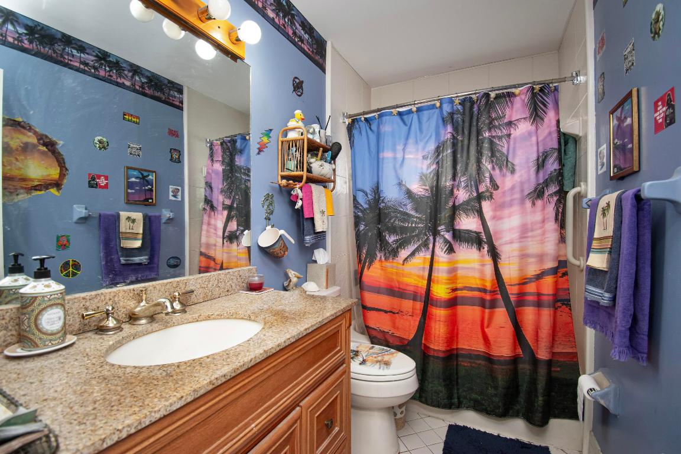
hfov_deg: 100.4
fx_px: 284
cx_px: 340
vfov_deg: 77.3
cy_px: 227
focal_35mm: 15
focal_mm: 10
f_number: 4.5
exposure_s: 1/60
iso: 900
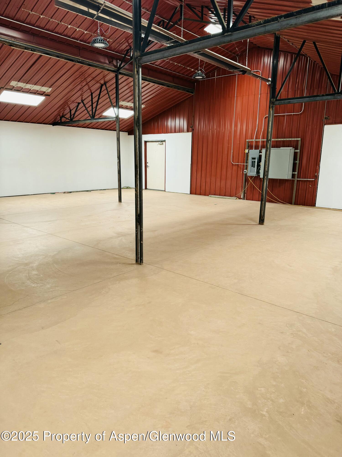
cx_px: 171
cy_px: 228
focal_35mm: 24
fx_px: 316
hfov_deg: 56.8
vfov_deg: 71.6
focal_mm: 6.86
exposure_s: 1/121
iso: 200
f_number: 1.78
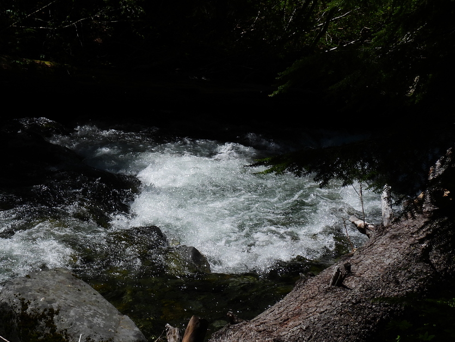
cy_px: 194
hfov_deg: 26.7
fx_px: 946
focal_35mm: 72
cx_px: 125
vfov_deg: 20.4
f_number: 4.5
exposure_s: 1/1600
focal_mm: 8.4
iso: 100
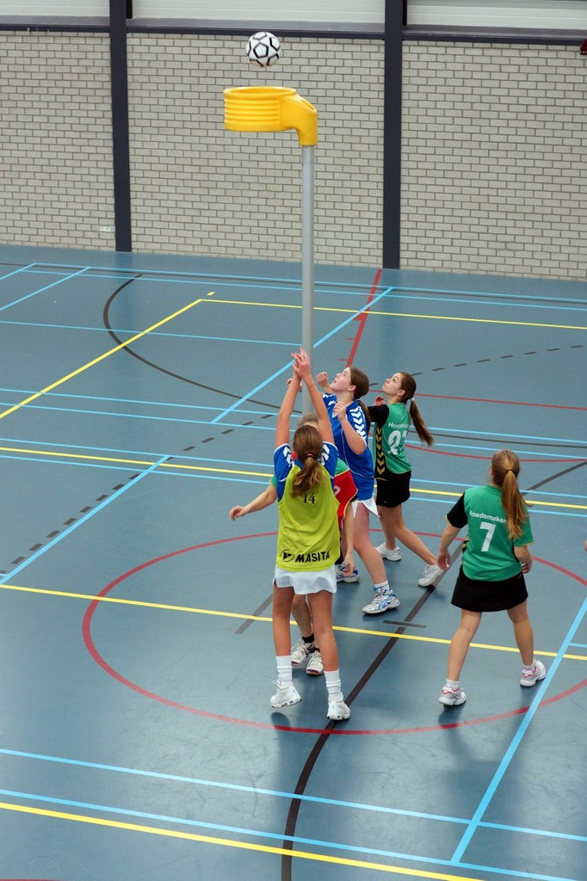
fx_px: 1835
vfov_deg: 27.0
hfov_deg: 18.2
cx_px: 294
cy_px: 440
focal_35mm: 75
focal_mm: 50
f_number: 2.8
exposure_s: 1/200
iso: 640
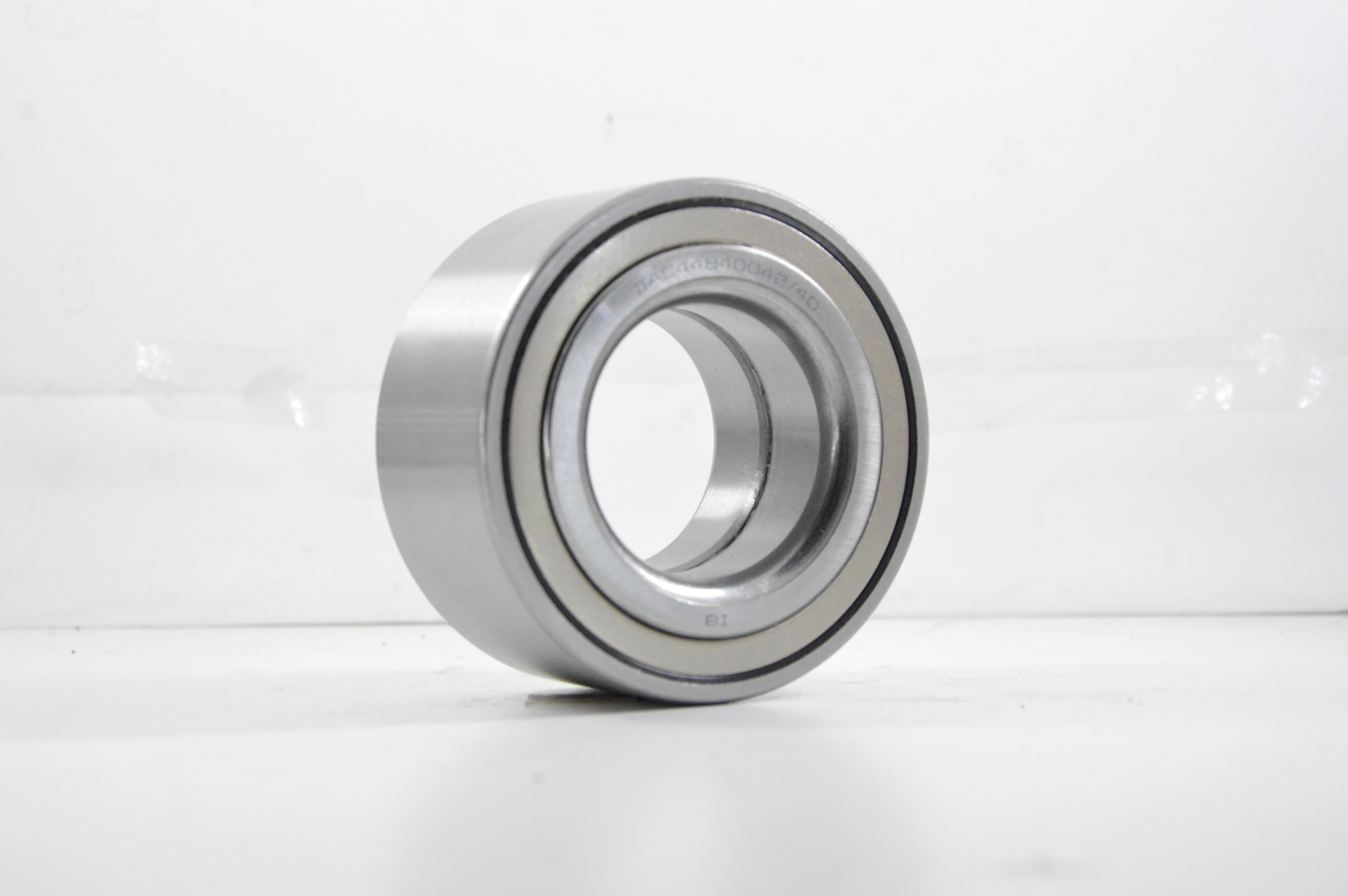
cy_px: 448
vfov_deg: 18.1
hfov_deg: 27.0
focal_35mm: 75
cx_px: 674
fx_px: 2806
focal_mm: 50
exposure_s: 1/100
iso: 3200
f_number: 7.1
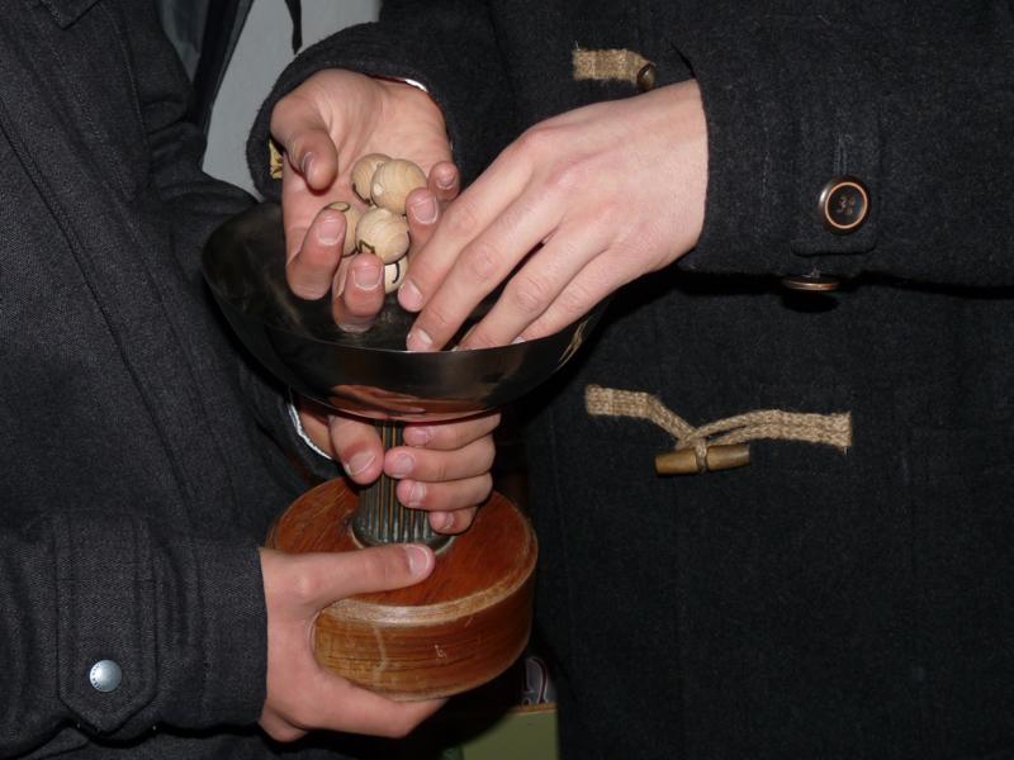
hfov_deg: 31.7
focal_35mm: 61
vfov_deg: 24.0
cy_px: 380
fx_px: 1787
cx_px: 507
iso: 100
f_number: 3
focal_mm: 7.6
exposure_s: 1/60
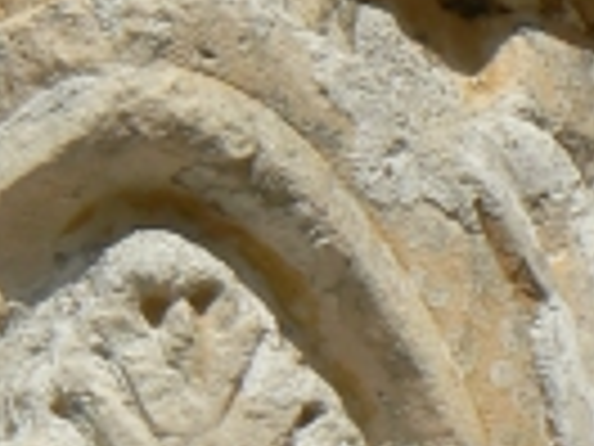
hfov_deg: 3.1
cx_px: -778
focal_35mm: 631
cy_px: 577
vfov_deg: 2.4
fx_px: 10828
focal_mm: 17.3
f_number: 8
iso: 80
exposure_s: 1/640
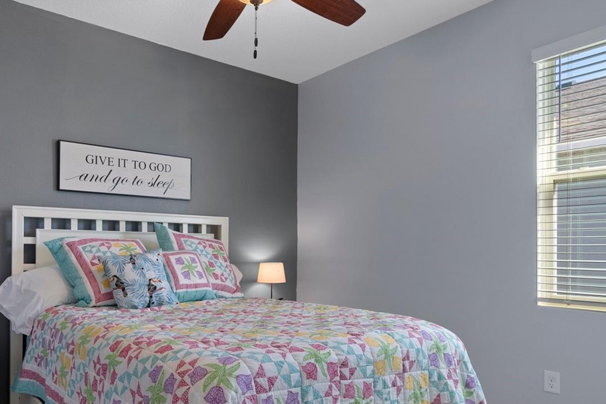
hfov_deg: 70.4
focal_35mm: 25
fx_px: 421
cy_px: 263
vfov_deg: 50.5
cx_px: 227
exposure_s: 1/2
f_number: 8
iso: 320
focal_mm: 17
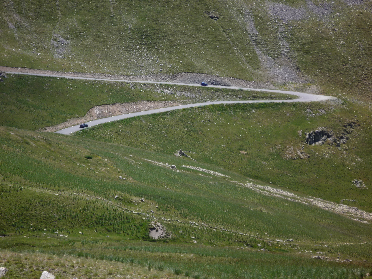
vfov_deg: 12.3
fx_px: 1290
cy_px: 140
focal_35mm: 120
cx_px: 186
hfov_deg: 16.4
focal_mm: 20.8
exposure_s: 1/320
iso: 100
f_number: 5.8
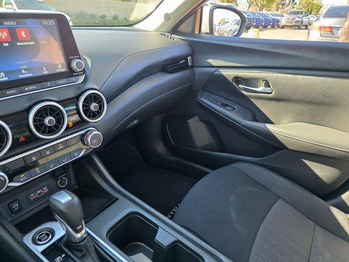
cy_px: 131
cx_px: 174
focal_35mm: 23
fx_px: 232
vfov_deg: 58.9
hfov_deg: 73.9
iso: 160
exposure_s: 1/180
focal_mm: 6.3
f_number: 1.7
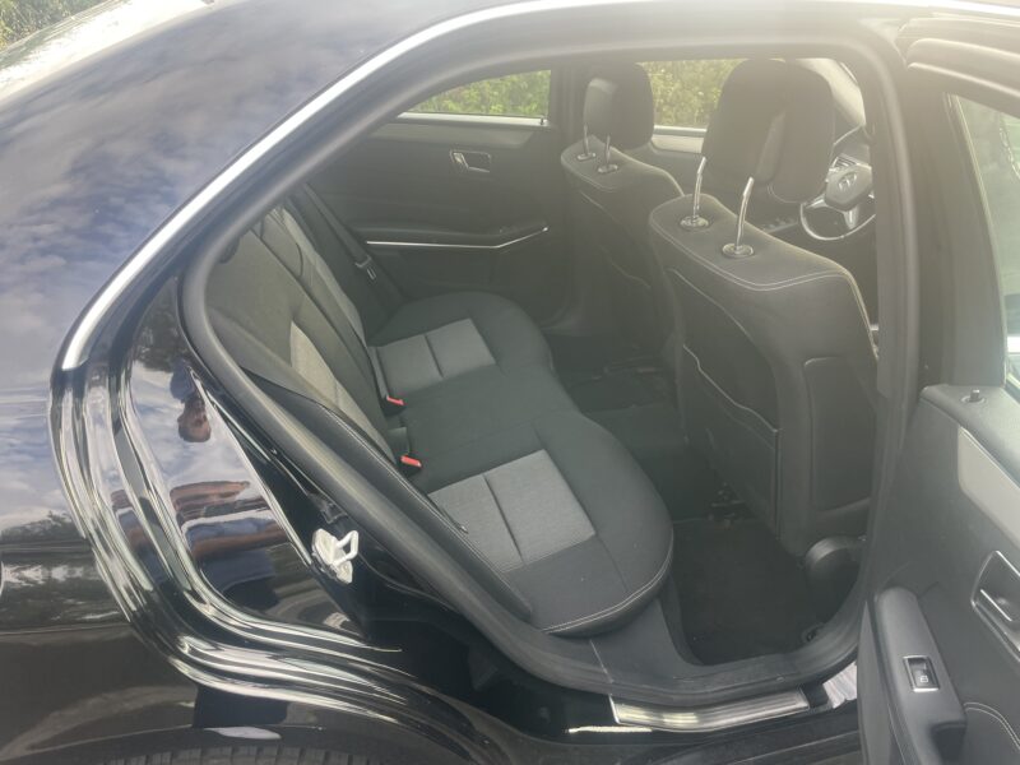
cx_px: 510
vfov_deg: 53.1
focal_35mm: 26
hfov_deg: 67.3
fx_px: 766
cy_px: 382
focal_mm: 4.2
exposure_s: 1/121
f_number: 1.6
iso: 64
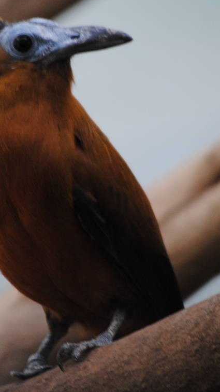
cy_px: 129
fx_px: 5530
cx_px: 50
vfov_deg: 4.1
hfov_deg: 2.3
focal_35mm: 533
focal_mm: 160
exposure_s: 1/80
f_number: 5.3
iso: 400
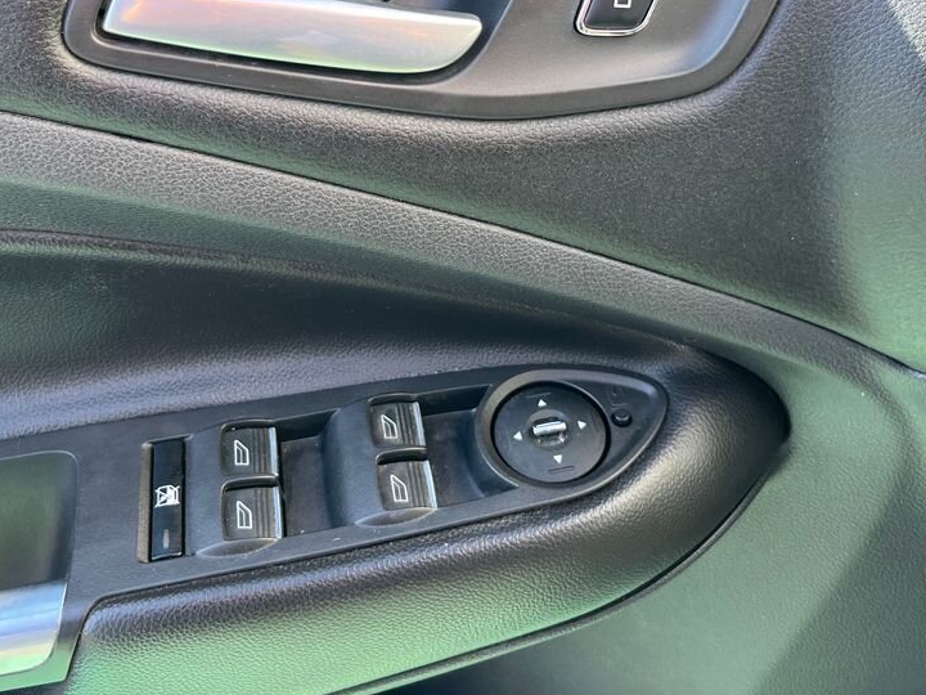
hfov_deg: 50.1
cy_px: 219
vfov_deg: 38.1
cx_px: 427
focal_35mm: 37
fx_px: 990
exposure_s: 1/169
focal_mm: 5.1
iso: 64
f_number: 1.6
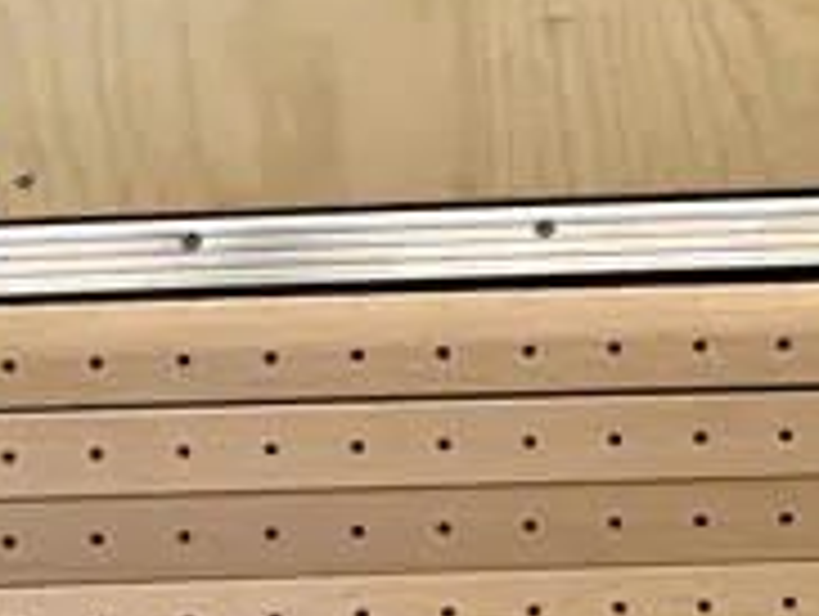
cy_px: -211
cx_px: 1377
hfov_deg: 5.8
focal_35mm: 338
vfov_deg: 4.4
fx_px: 8007
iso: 160
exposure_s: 1/33
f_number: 2.8
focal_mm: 9
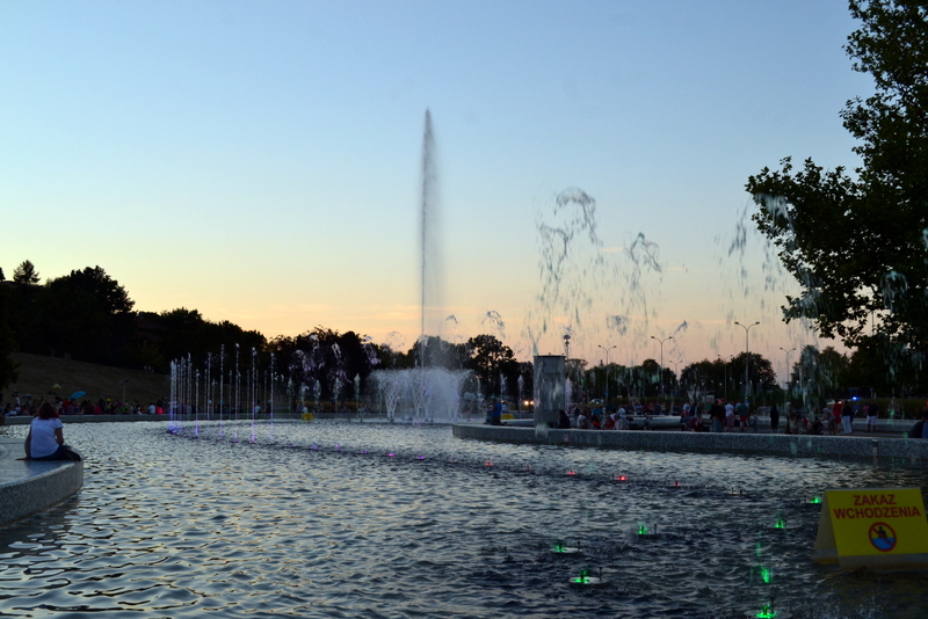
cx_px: 464
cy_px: 310
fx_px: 1006
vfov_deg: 34.2
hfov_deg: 49.5
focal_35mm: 39
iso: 400
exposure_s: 1/80
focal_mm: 26
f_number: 9
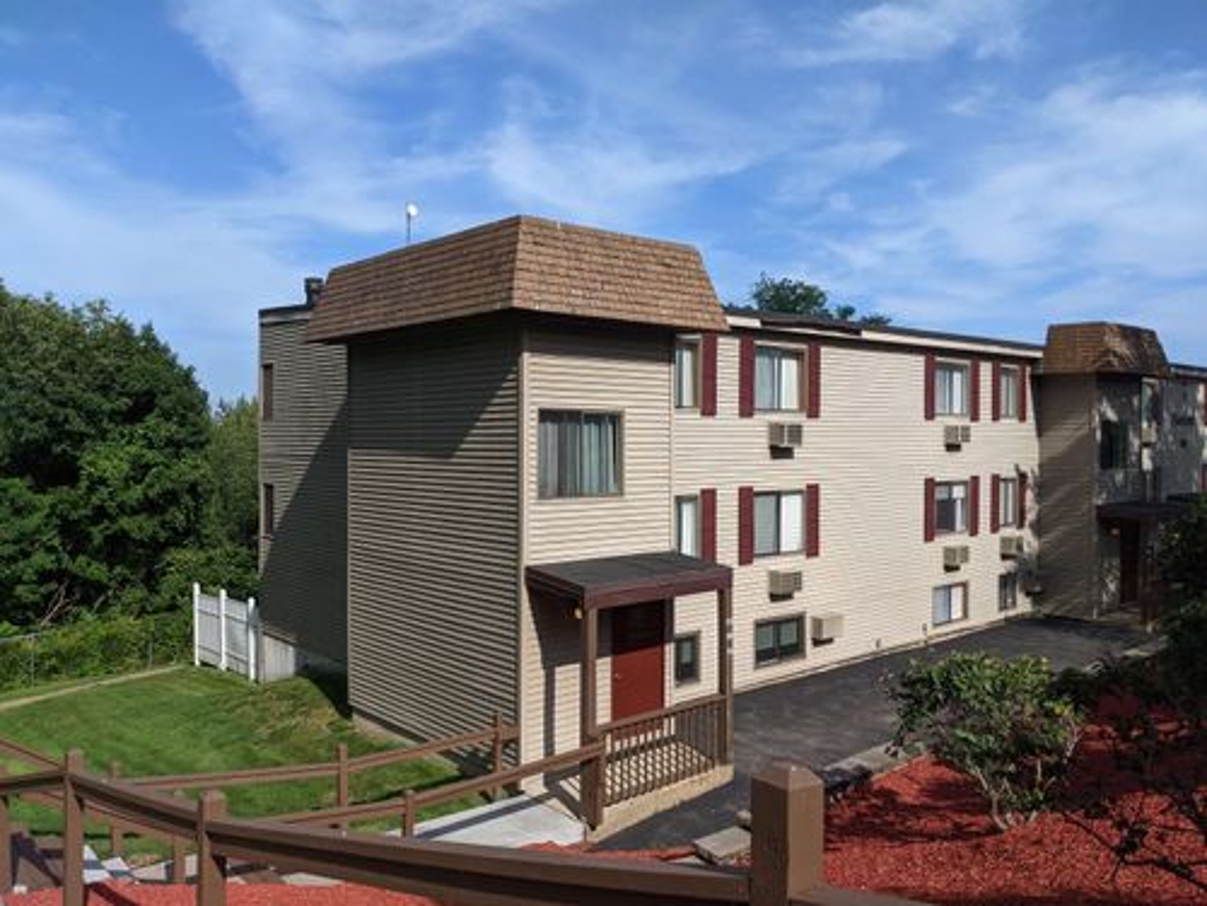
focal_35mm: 27
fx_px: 941
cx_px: 604
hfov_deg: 65.3
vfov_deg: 51.4
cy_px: 453
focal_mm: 4.44
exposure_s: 1/3906
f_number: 1.8
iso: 60
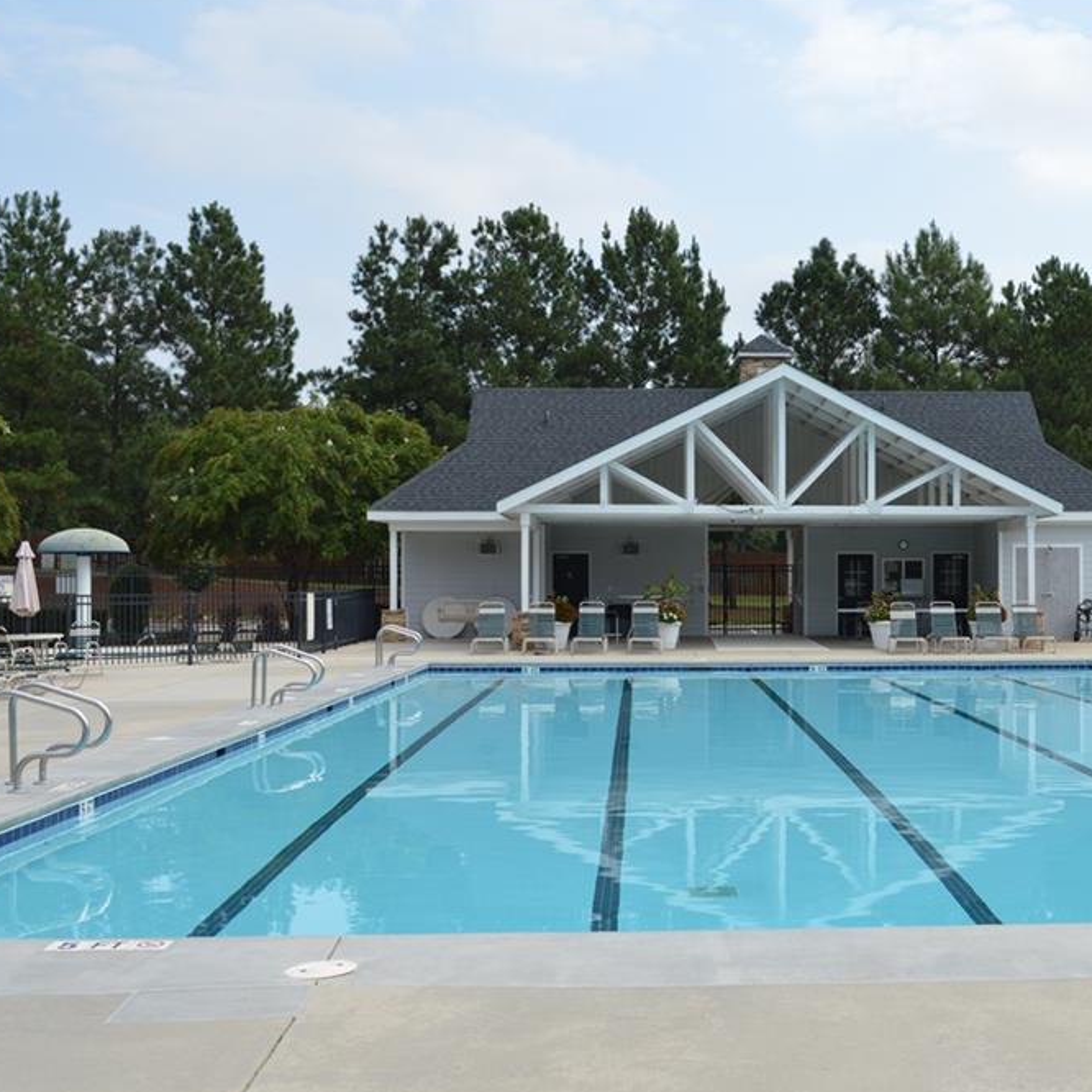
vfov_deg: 36.1
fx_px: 1677
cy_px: 546
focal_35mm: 47
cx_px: 792
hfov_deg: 35.4
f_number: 7.1
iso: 100
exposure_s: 1/250
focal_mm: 24
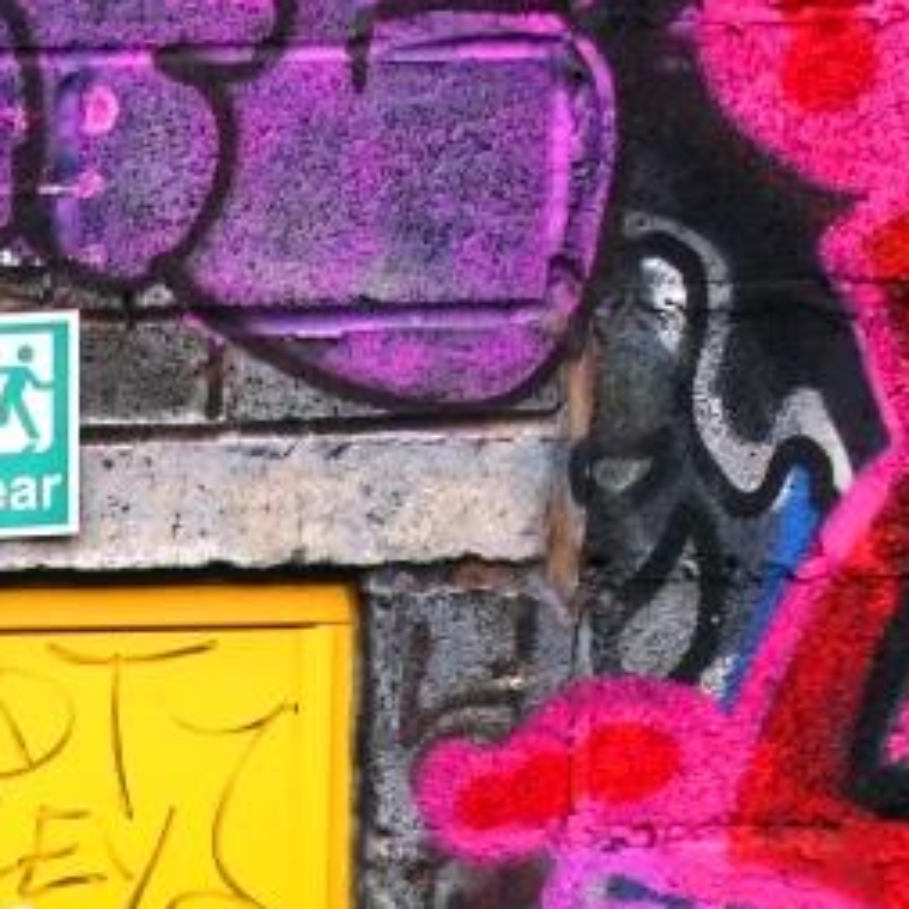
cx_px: -180
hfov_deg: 19.1
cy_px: 1577
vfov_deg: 17.0
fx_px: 2555
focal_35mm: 86
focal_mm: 4.1
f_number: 3.5
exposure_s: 1/200
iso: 80
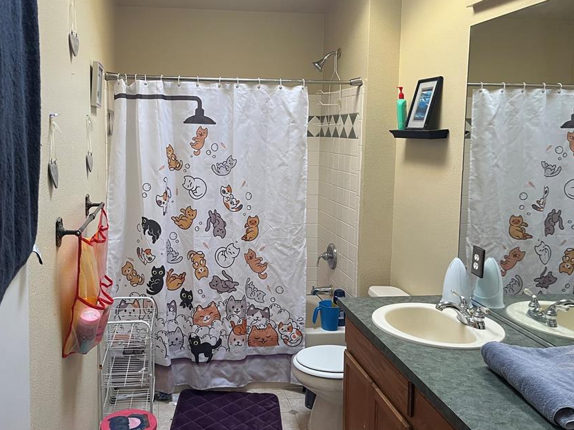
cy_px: 174
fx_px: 530
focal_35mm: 32
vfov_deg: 43.9
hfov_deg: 56.4
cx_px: 226
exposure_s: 1/70
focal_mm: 5.1
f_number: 1.6
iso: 125
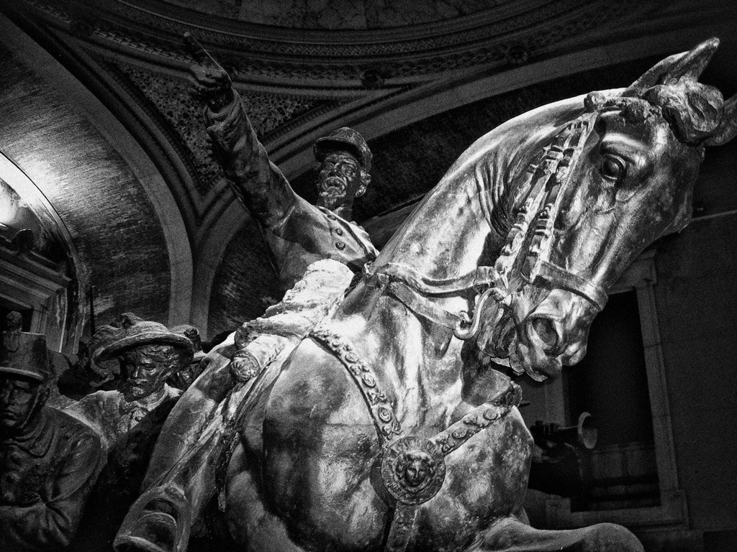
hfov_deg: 51.4
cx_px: 368
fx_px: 766
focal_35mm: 36
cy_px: 276
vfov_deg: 39.7
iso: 200
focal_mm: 7.5
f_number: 2.7
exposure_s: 1/4
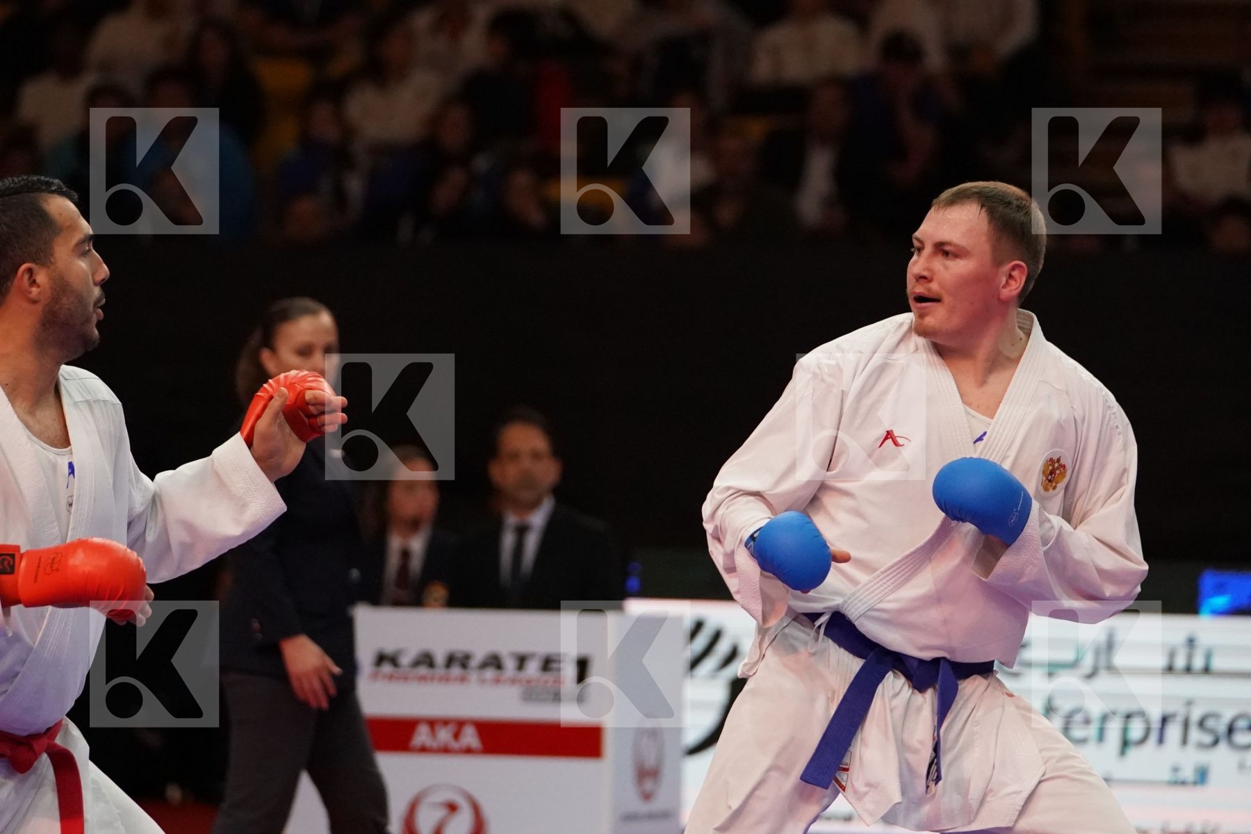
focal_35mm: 195
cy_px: 417
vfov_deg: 7.0
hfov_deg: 10.5
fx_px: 6776
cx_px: 626
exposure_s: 1/1000
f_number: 2.8
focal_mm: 130
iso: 5000
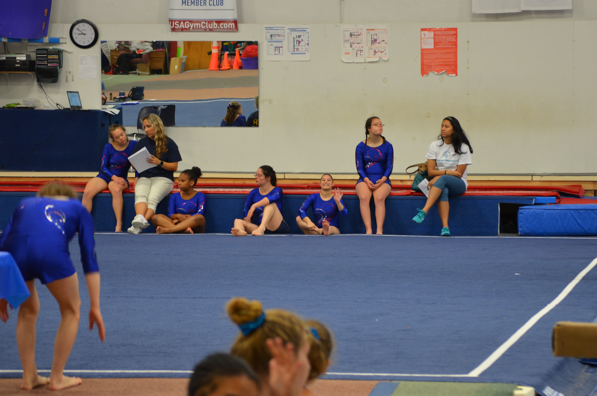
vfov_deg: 9.9
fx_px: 2284
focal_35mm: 138
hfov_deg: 14.9
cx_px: 317
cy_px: 187
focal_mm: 80
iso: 800
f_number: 4.2
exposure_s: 1/50
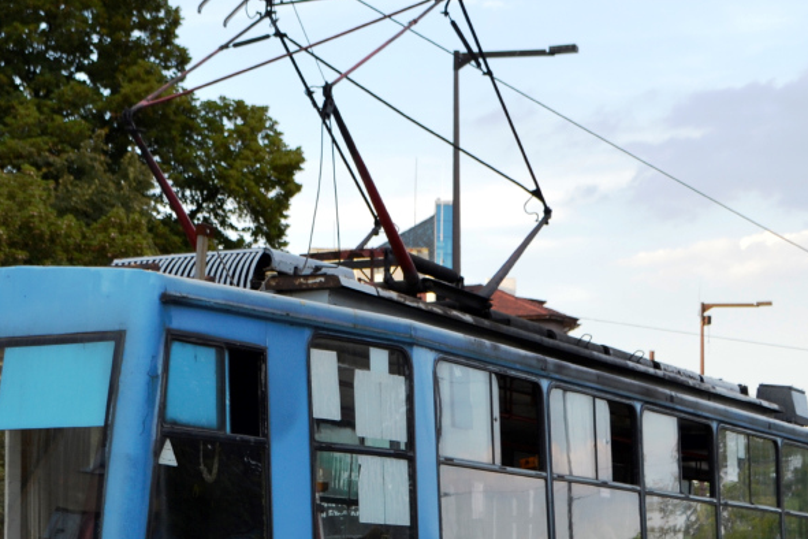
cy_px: 464
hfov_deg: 20.6
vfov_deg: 13.7
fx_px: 2222
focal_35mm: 99
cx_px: 317
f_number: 5.6
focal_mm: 30
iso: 200
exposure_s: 1/125
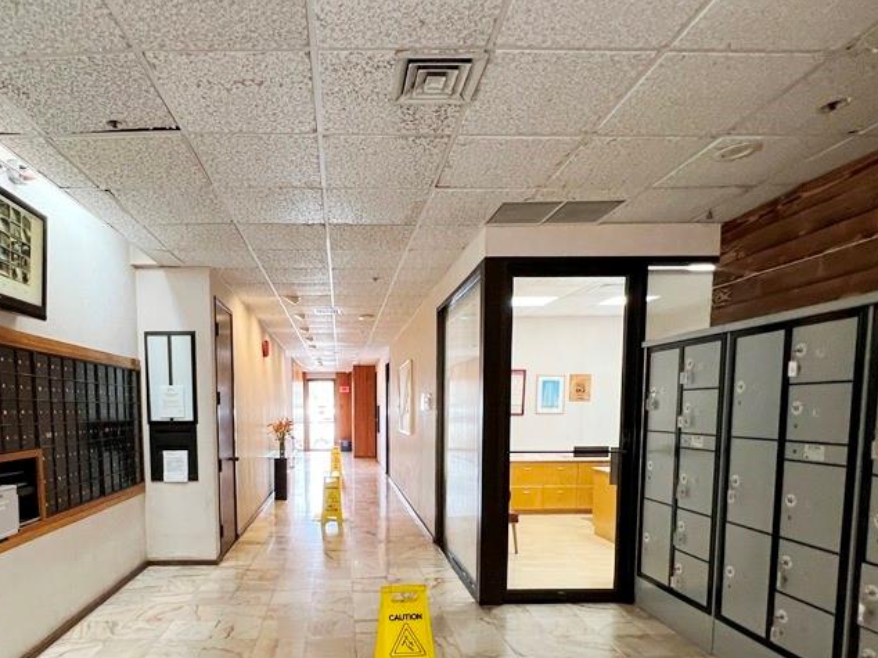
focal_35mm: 21
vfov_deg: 61.2
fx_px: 532
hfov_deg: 78.0
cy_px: 461
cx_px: 345
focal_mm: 1.57
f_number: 1.8
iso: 250
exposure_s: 1/60
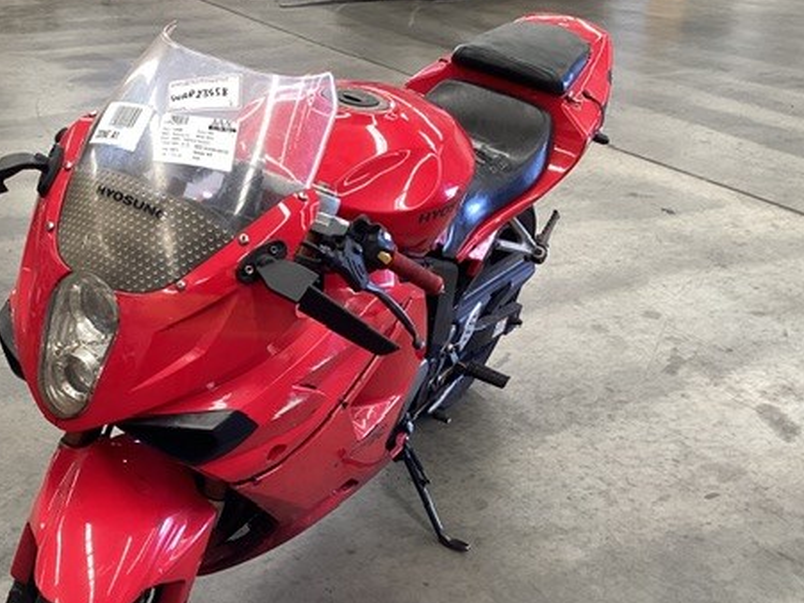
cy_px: 403
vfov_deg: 32.6
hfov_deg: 42.6
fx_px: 1022
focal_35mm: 44
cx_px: 294
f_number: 2.4
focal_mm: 3.3
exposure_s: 1/50
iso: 80
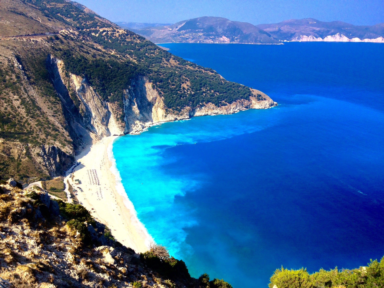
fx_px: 388
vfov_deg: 40.7
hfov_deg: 52.6
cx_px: 192
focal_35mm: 35
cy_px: 144
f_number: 2.4
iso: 50
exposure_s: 1/1783
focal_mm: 4.28
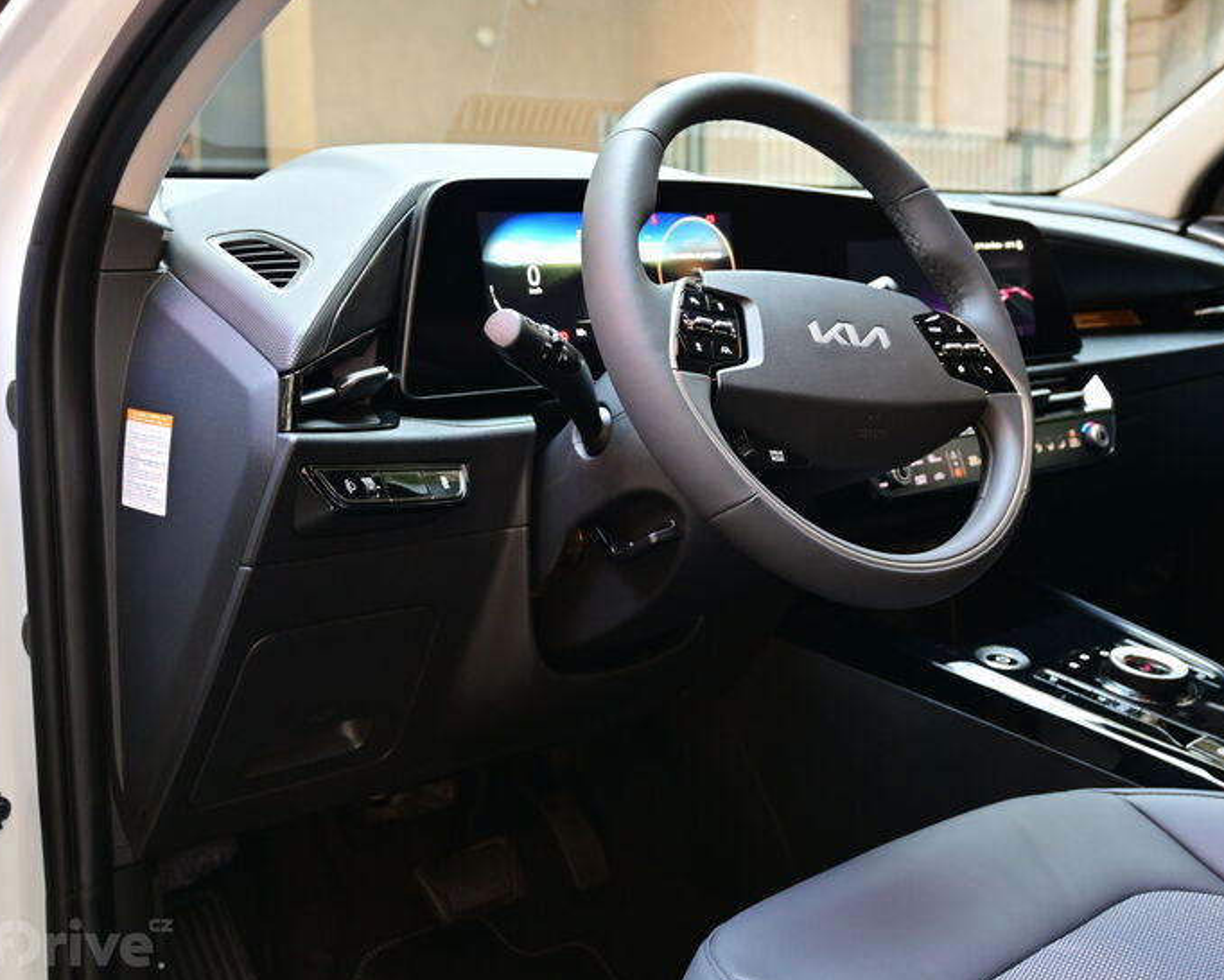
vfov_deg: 35.8
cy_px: 492
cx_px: 716
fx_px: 1517
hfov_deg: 43.8
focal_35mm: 42
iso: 560
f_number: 4.2
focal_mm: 24.5
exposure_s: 1/40
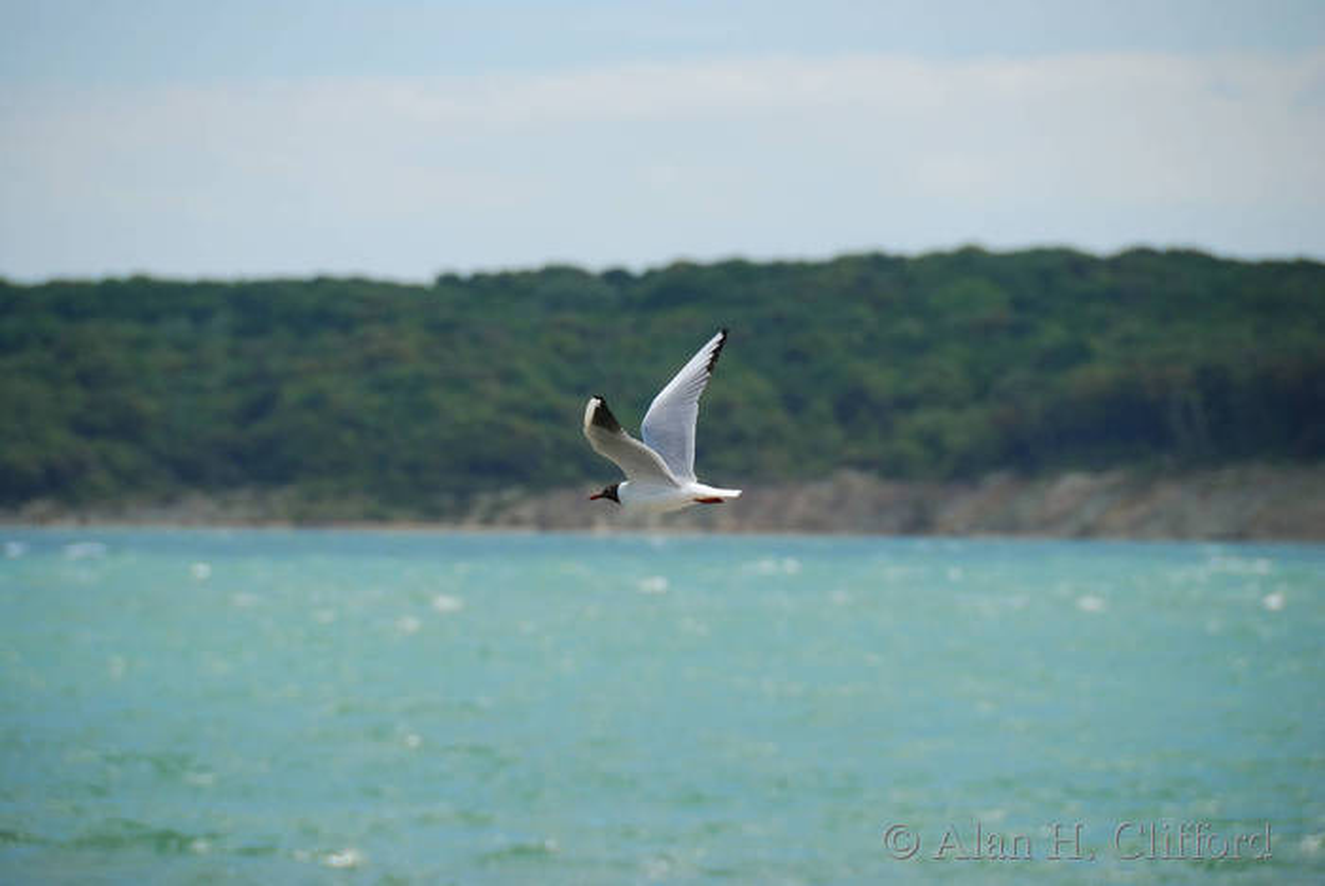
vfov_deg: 4.6
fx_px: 11051
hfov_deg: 6.9
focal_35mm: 300
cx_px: 662
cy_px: 443
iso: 110
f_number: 5.6
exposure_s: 1/400
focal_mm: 200
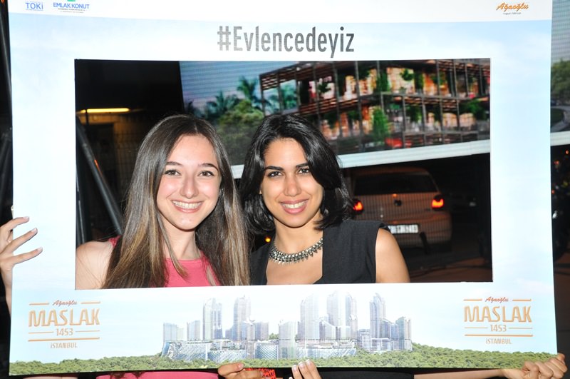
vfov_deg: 22.6
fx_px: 949
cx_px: 285
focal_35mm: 60
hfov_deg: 33.4
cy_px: 190
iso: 400
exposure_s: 1/80
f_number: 7.1
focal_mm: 40
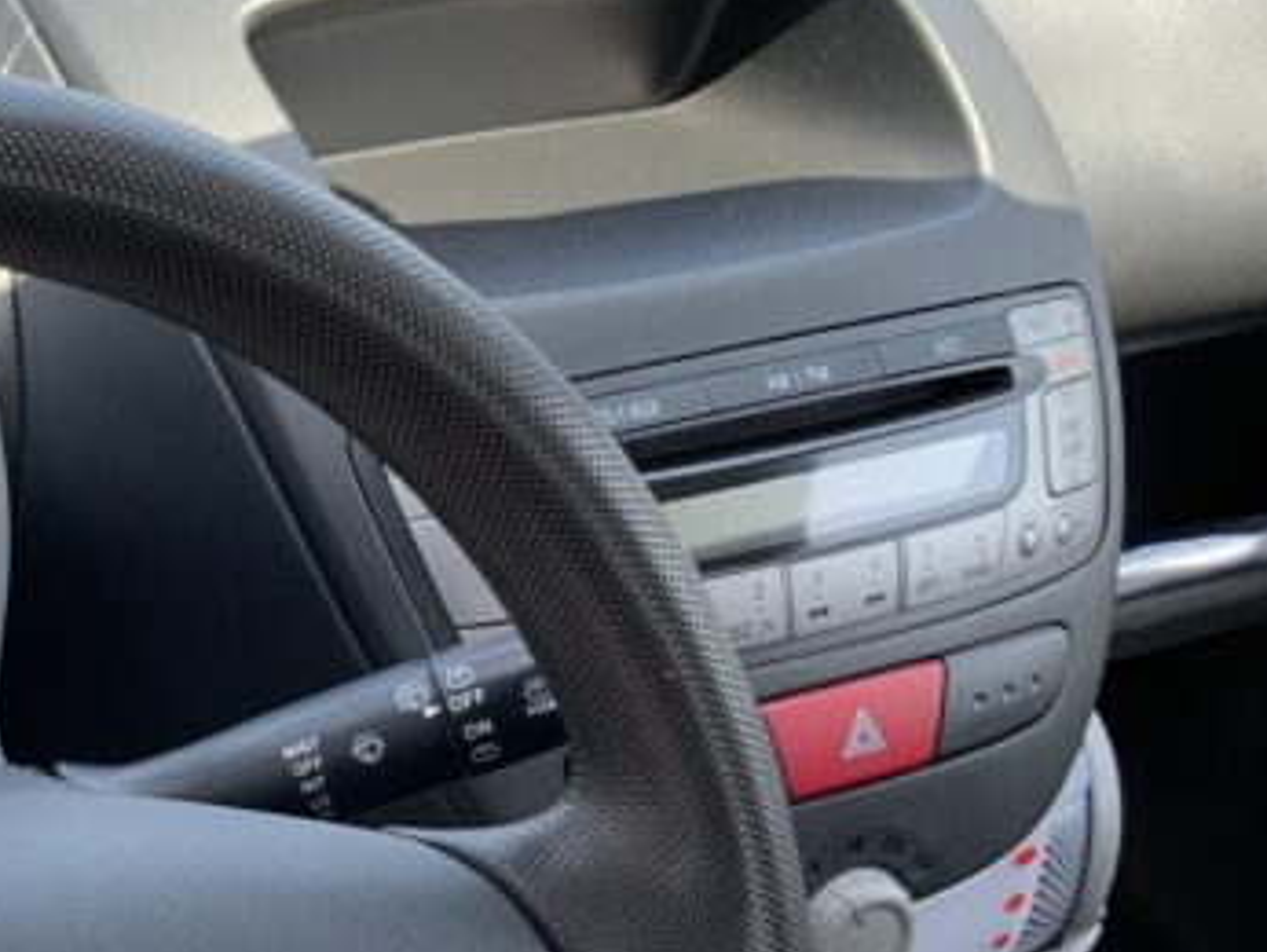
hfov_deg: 26.9
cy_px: 703
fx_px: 2454
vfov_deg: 21.8
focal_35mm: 67
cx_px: -81
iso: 25
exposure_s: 1/122
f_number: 1.8
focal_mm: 3
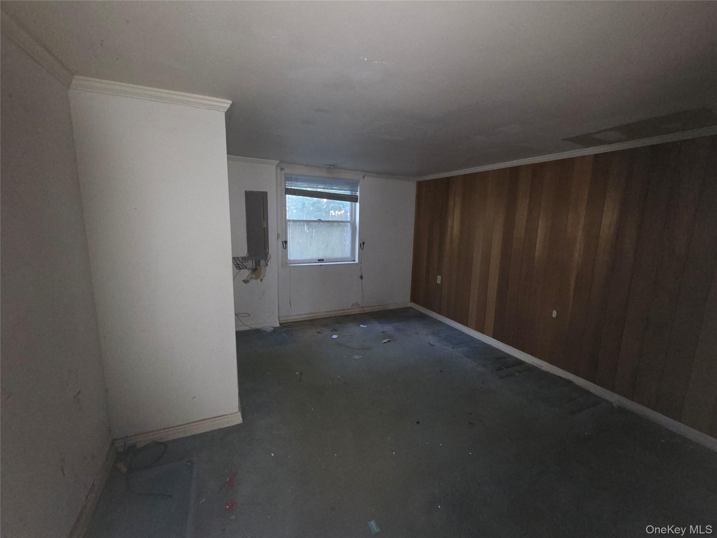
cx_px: 358
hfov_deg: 106.2
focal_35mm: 13
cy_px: 269
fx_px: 269
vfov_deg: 89.9
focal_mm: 2.2
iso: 400
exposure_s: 1/30
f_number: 2.2
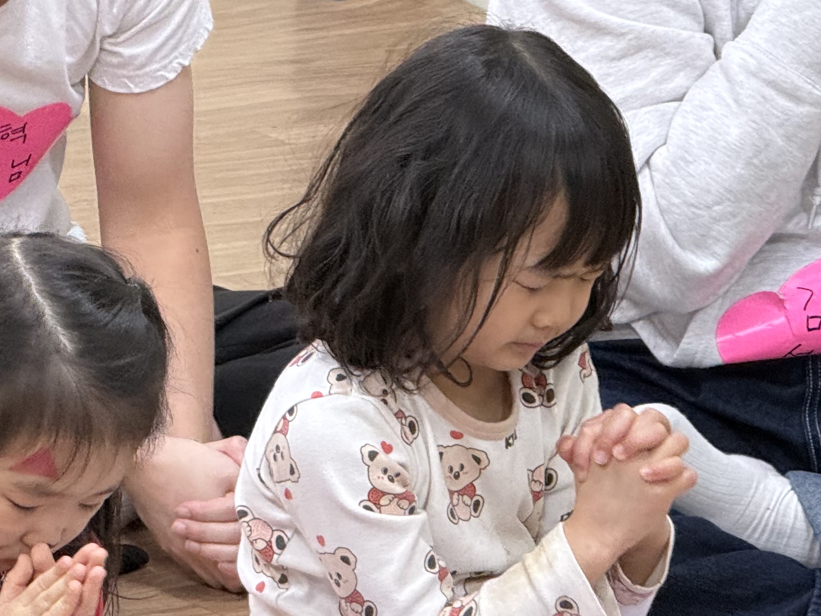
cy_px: 502
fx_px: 7045
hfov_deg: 6.7
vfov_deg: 5.0
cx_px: 395
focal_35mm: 297
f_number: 2.8
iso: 250
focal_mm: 15.66
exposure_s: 1/60
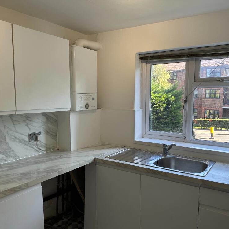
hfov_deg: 55.6
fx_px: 217
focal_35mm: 29
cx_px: 120
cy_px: 117
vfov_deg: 55.6
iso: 64
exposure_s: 1/162
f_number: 1.78
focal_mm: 6.86
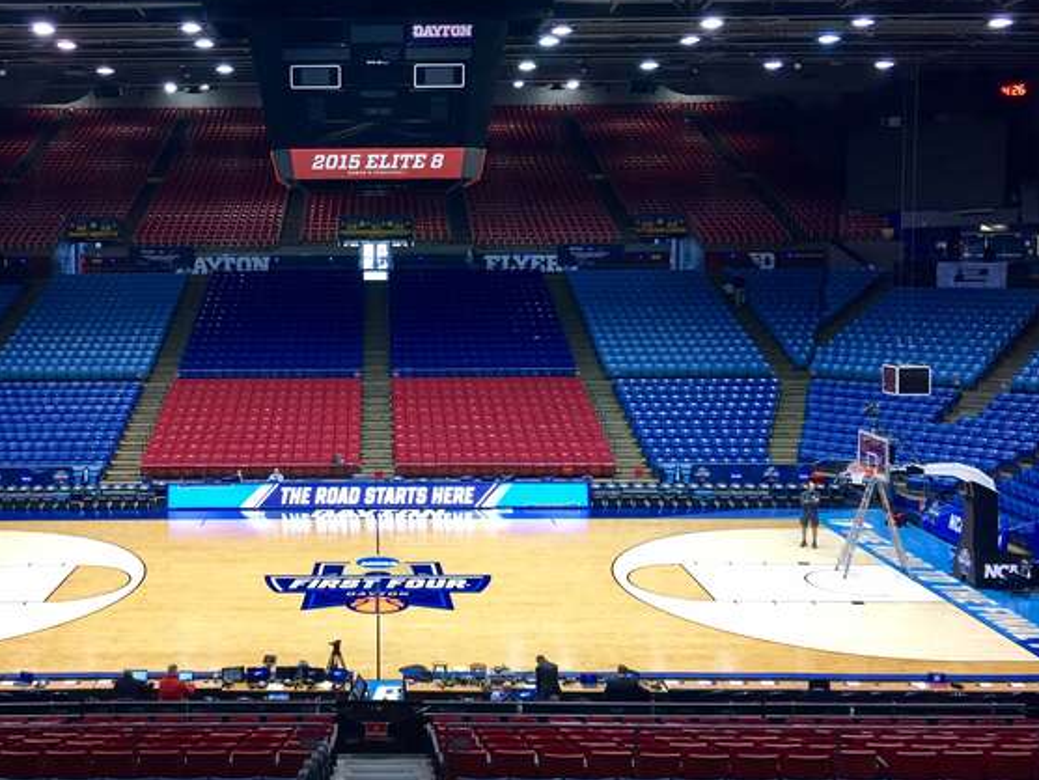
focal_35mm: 40
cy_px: 334
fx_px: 1201
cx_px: 356
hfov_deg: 46.1
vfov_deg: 35.9
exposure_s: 1/30
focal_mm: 4.15
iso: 64
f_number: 2.2
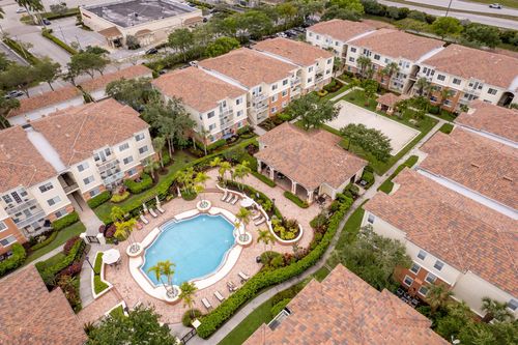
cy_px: 172
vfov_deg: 57.2
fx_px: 316
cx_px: 259
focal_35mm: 22
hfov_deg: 78.6
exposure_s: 1/1250
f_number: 2.8
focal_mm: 8.38
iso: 100
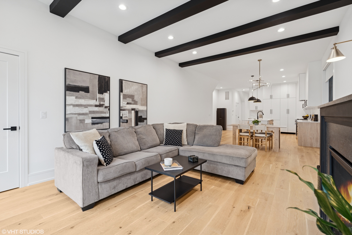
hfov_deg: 96.7
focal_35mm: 16
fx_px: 156
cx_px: 176
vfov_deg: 73.7
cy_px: 118
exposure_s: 1/20
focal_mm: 16
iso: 200
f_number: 7.1
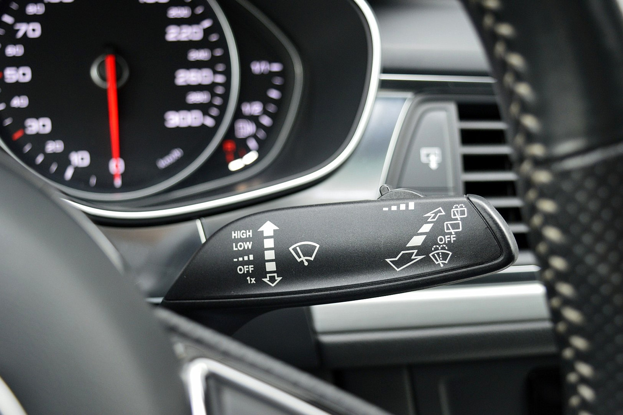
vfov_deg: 23.8
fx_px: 986
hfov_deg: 35.1
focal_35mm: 57
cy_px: 208
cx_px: 312
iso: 800
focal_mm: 38
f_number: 4.8
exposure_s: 1/50
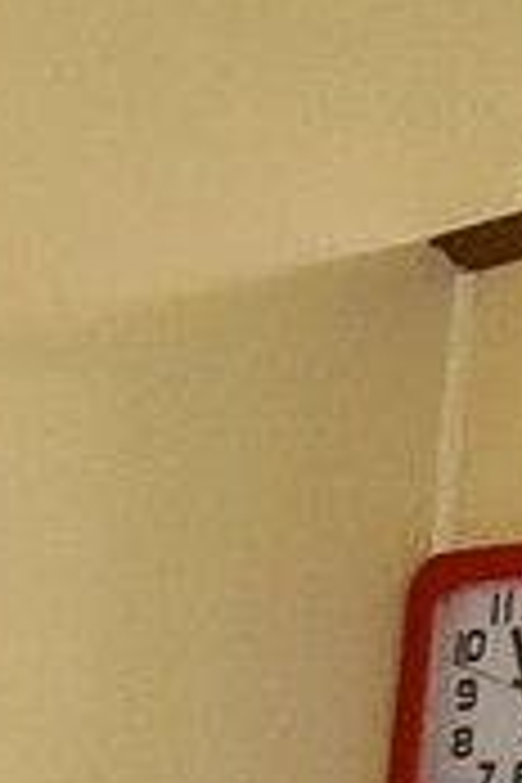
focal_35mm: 112
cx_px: -1719
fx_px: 2436
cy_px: 1152
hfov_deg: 7.4
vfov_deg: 16.7
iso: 400
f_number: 2.2
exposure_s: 1/50
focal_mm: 2.22
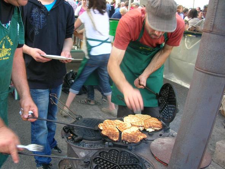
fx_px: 247
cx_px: 110
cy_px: 85
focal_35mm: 38
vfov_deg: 37.7
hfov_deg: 49.0
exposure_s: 1/44.1
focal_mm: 5.8
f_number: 2.8
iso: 50
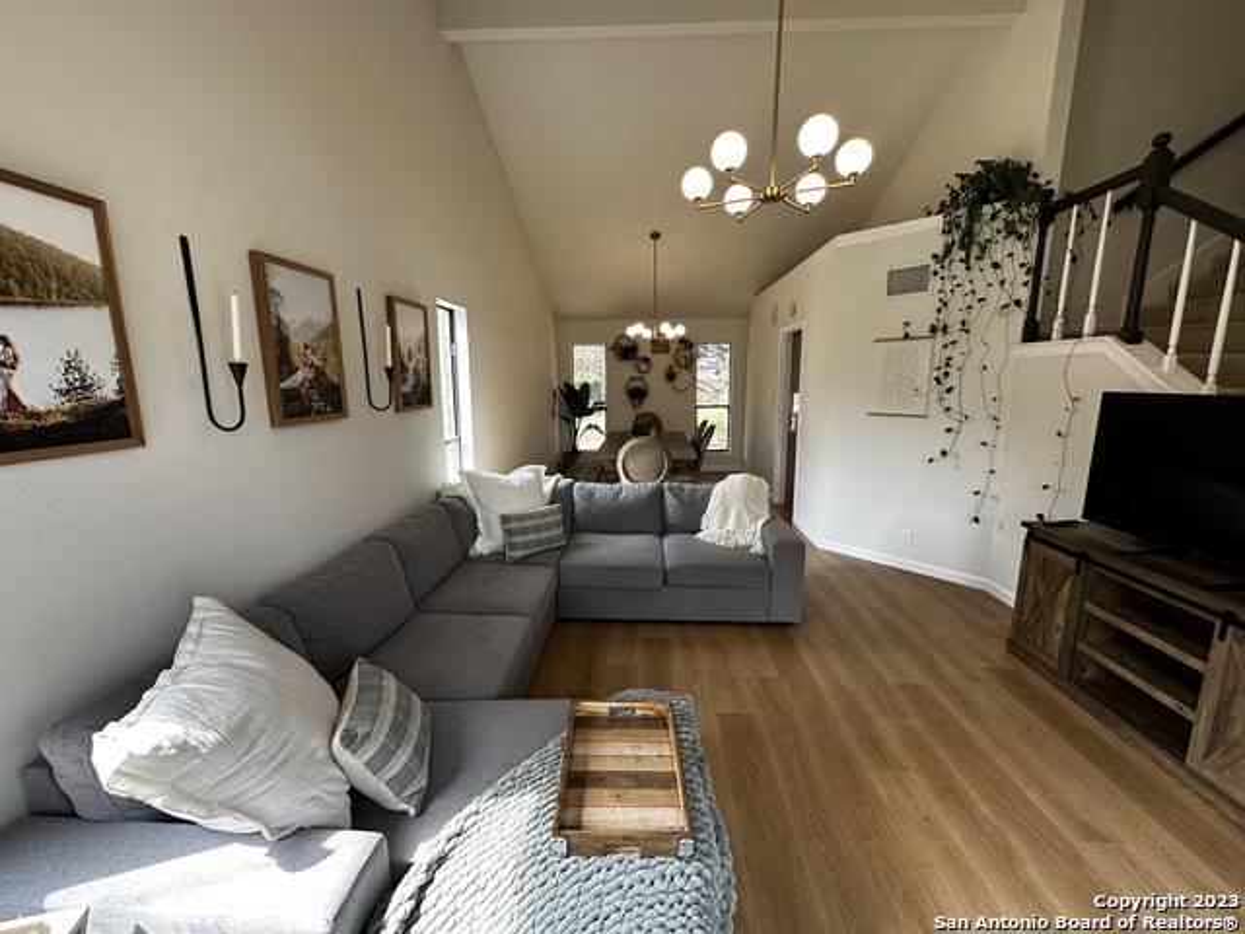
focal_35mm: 14
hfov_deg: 102.1
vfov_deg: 85.7
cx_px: 622
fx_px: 504
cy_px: 467
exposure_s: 1/99
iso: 80
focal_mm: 2.22
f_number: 2.2
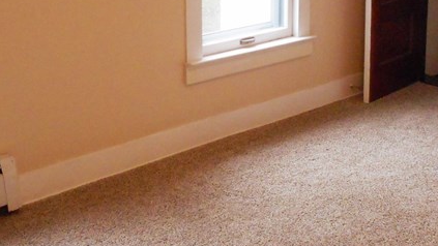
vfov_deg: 18.0
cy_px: 36
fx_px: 767
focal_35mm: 66
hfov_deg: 31.8
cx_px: 247
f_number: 3.7
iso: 400
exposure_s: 1/30
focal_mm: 4.5
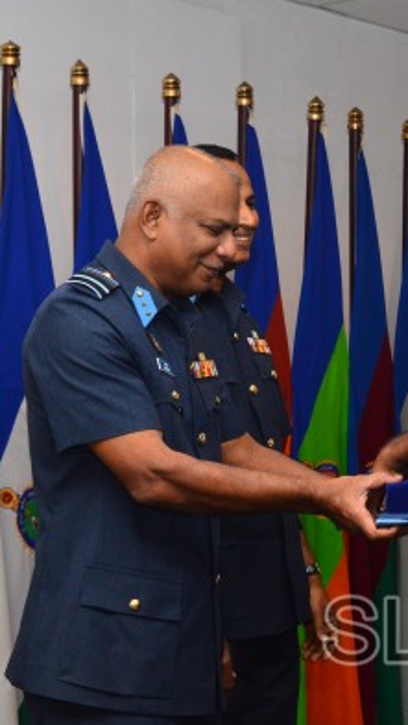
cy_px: 365
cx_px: 373
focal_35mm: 84
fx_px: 1612
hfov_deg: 14.3
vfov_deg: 25.4
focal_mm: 35
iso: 800
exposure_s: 1/100
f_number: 7.1
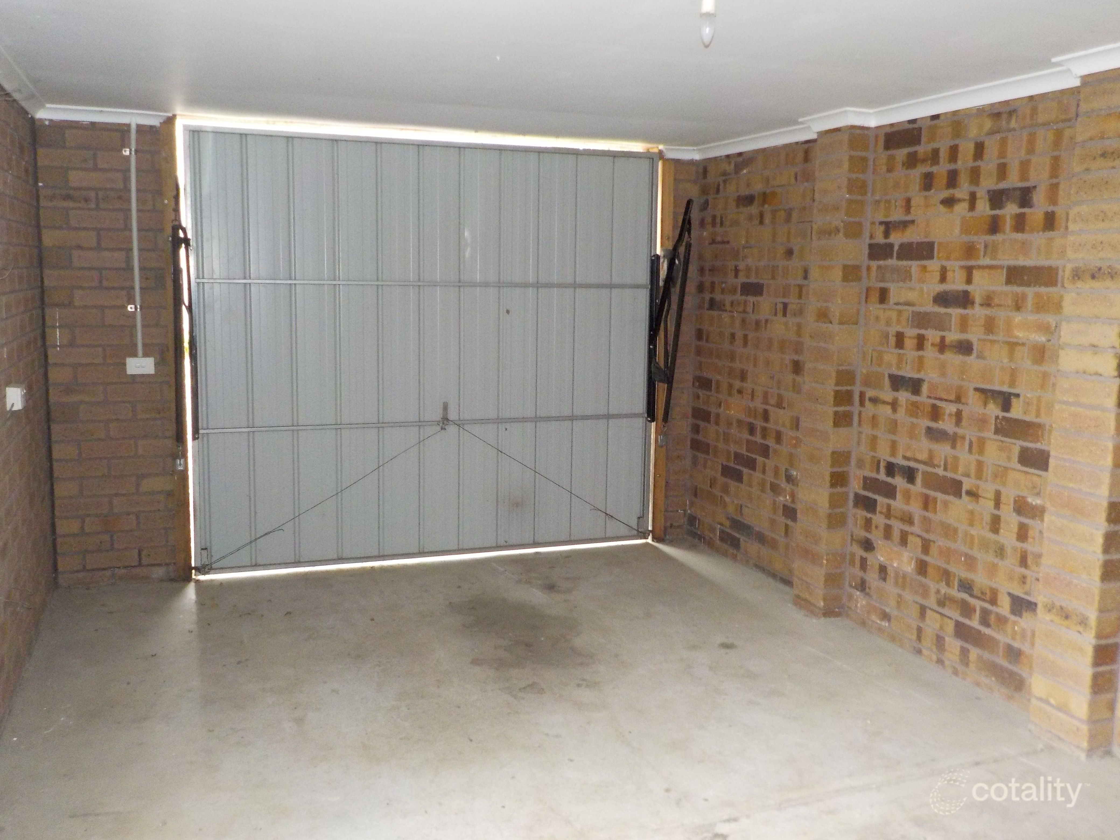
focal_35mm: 30
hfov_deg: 60.0
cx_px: 560
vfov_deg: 46.8
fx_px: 971
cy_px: 420
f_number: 3.3
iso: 400
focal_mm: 4.1
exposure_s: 1/30
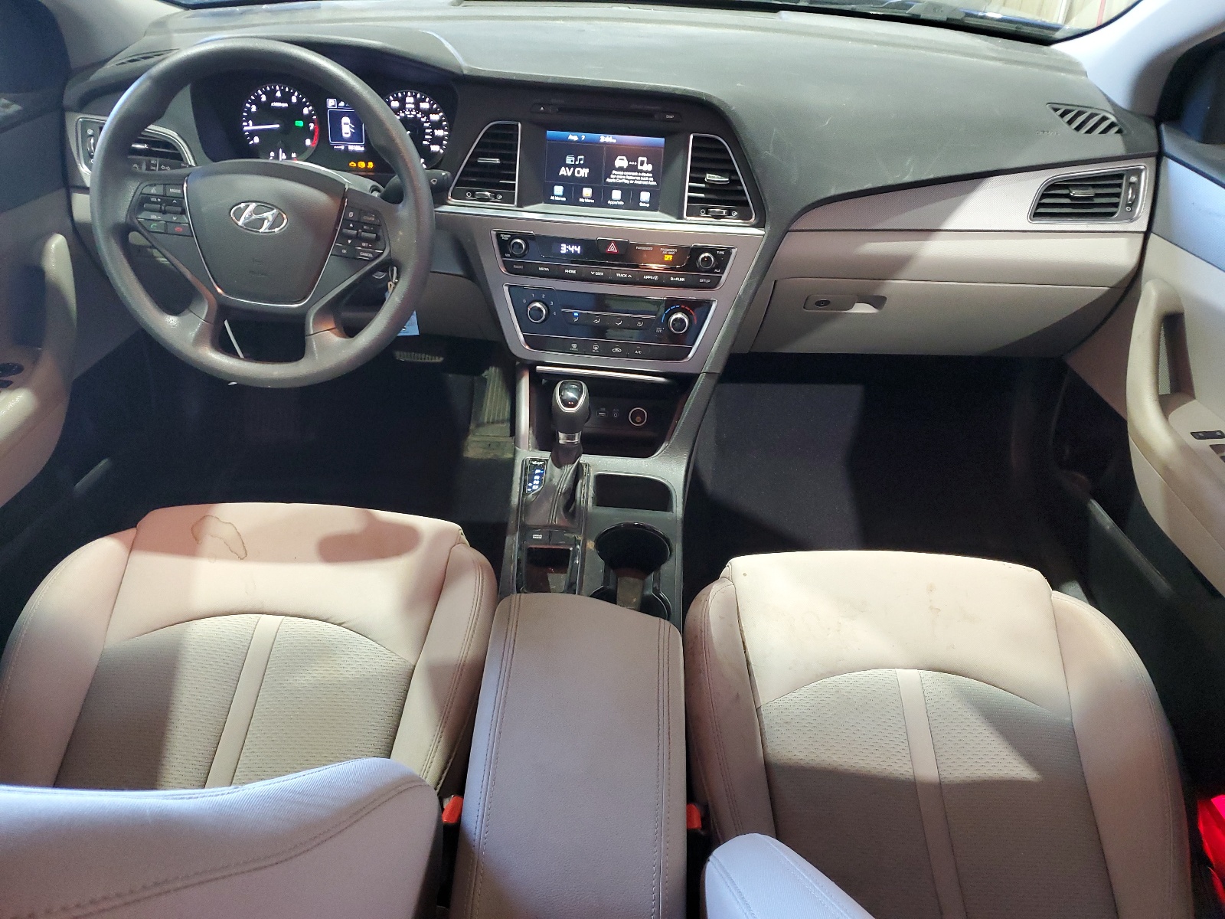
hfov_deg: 67.3
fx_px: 920
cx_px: 612
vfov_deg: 53.1
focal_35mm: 26
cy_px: 460
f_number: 1.5
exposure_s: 1/30
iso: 295
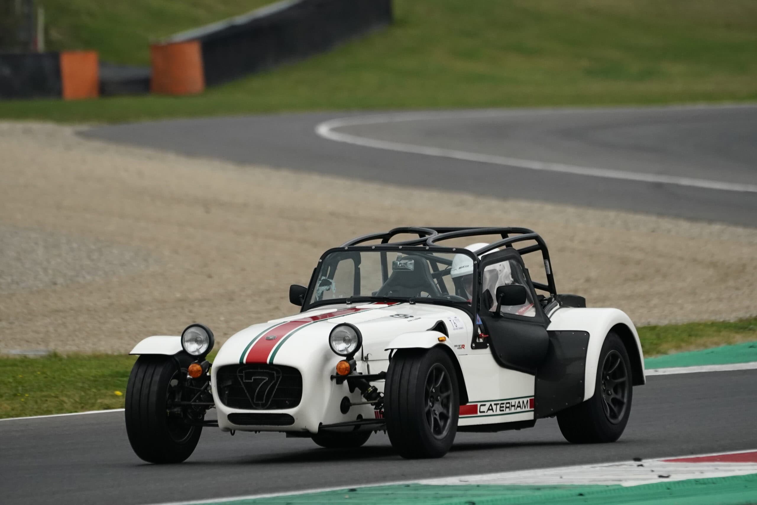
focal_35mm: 555
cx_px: 378
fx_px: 11670
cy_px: 252
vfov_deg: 2.5
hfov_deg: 3.7
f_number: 7.1
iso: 1600
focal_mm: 370
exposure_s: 1/1250
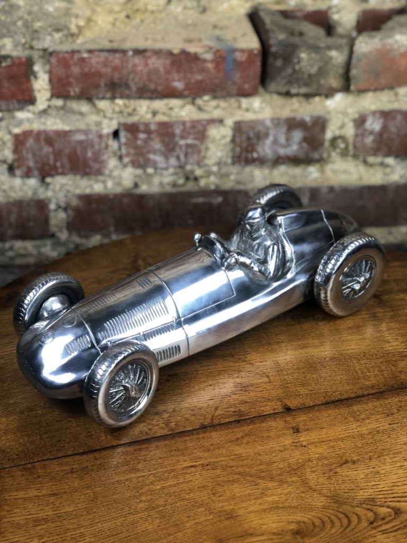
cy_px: 272
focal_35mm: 52
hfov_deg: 28.0
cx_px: 204
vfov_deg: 36.8
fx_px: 815
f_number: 2.4
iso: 32
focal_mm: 6
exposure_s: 1/50
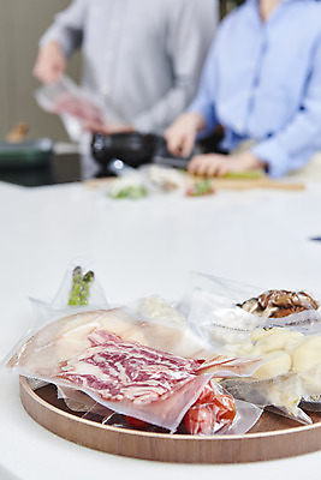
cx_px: 160
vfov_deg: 32.4
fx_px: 828
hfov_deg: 21.9
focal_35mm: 62
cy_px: 240
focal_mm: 62
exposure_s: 1/125
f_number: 5.6
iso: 400
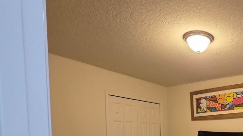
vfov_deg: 35.3
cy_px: 144
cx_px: 221
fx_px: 187
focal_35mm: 29
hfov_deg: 56.5
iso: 640
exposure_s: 1/60
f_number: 2.2
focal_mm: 2.2
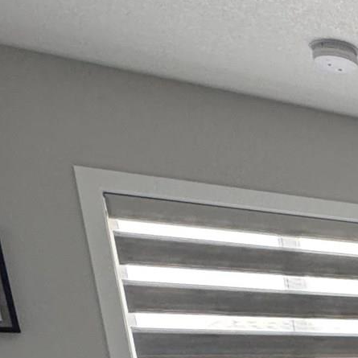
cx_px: 669
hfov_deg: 19.2
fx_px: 749
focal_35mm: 64
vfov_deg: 21.6
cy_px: 563
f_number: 2.2
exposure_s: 1/99
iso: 250
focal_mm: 2.22
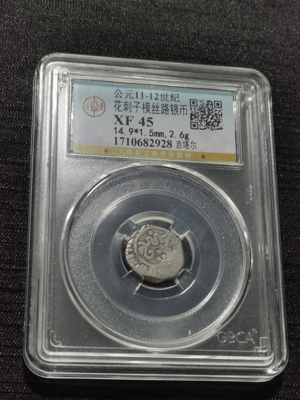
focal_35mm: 73
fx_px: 844
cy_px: 200
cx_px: 150
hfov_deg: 20.2
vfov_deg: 26.7
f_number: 1.8
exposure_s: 1/100
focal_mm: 5.58
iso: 50
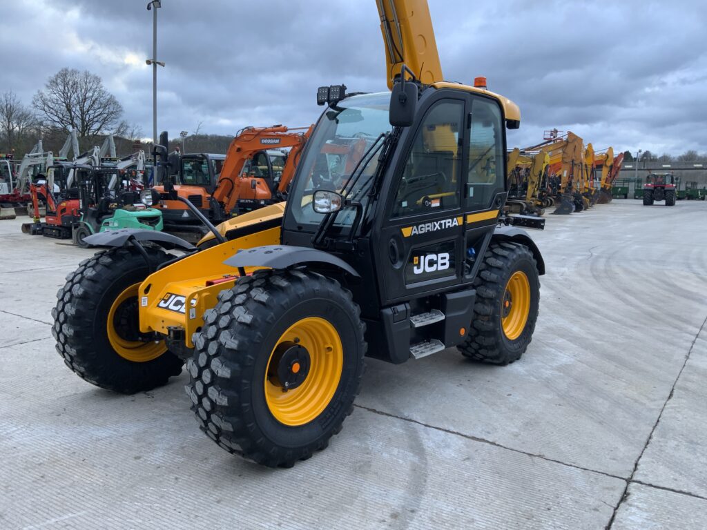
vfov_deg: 48.2
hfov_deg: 61.7
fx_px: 592
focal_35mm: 29
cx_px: 354
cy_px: 265
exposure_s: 1/122
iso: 32
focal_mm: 3
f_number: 1.8
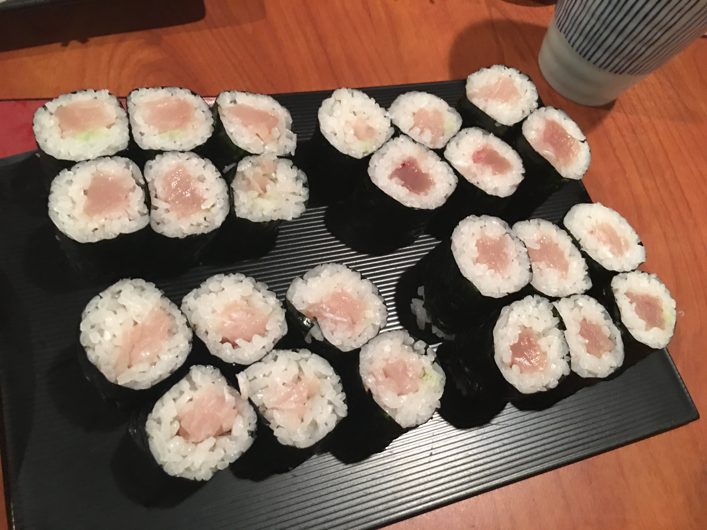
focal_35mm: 29
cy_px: 265
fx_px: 592
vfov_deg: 48.2
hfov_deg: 61.7
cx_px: 354
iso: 80
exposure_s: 1/4
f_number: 2.2
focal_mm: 4.15
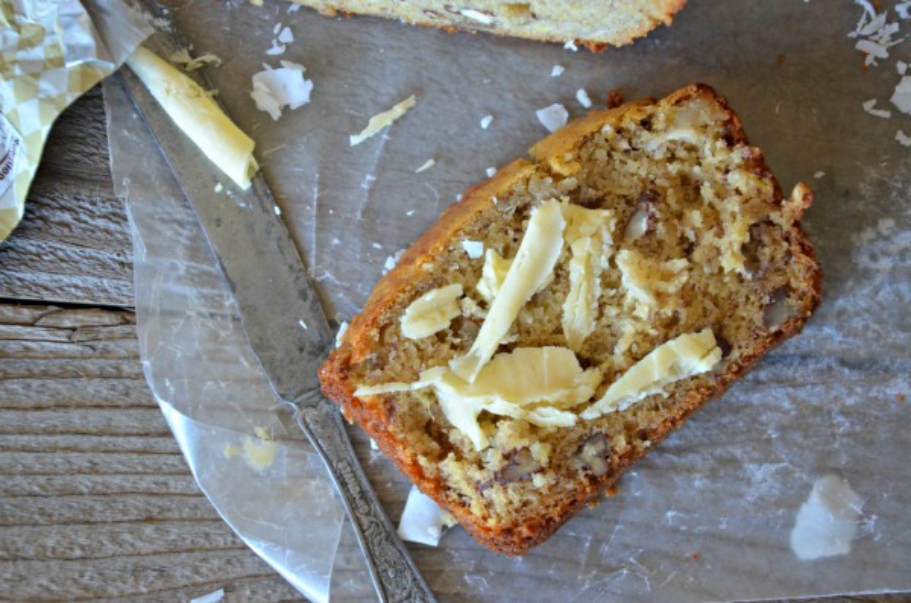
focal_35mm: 78
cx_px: 456
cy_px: 302
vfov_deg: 17.4
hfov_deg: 26.0
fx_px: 1969
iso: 800
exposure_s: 1/50
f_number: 5
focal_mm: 52
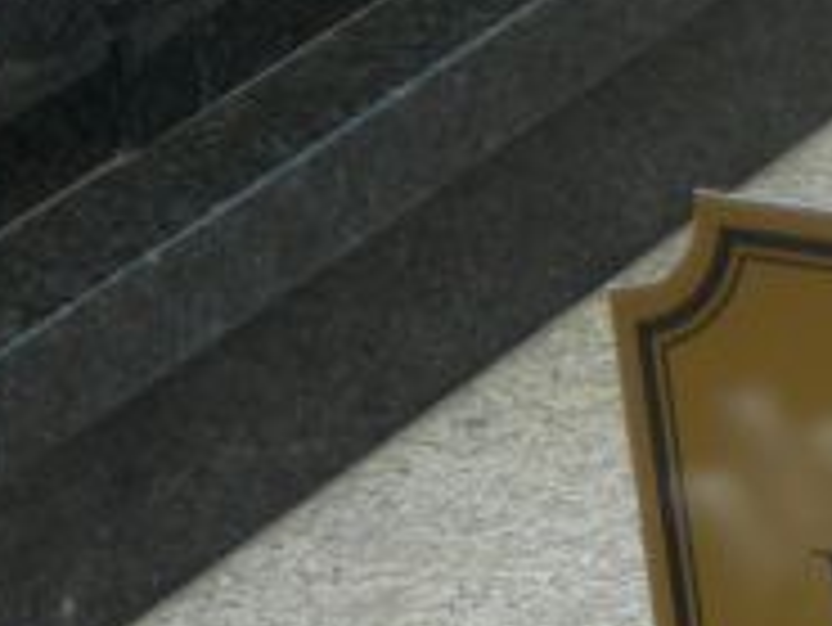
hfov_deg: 6.0
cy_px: 977
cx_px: 1160
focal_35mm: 328
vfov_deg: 4.5
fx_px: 7889
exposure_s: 1/640
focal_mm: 14.1
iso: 80
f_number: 3.9
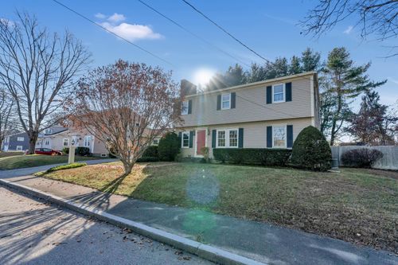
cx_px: 199
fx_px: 177
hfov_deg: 96.8
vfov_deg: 73.7
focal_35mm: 16
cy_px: 132
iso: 800
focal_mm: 16
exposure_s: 1/4000
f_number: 8
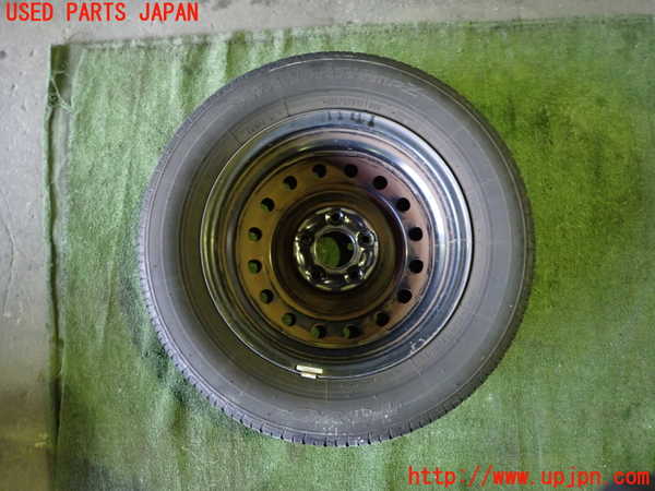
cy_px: 246
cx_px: 328
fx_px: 473
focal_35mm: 25
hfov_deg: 69.4
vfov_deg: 54.9
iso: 800
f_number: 2
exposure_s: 1/20
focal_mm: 4.5
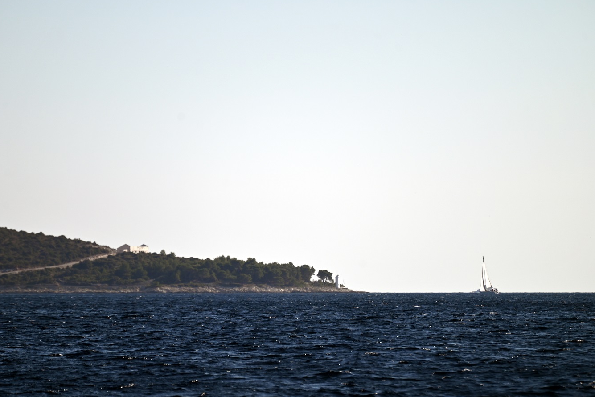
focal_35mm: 337
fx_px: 5571
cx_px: 280
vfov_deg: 4.1
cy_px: 205
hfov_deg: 6.1
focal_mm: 300
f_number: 6.3
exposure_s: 1/1250
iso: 100
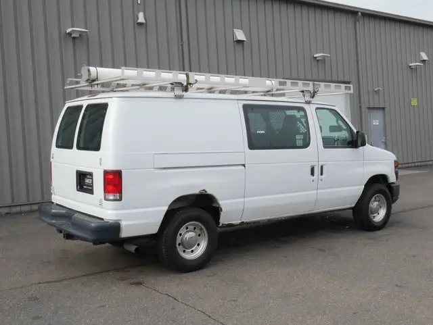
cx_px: 216
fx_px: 501
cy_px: 162
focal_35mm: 40
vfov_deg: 36.0
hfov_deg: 46.8
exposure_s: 1/60
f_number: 20
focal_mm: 20
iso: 400
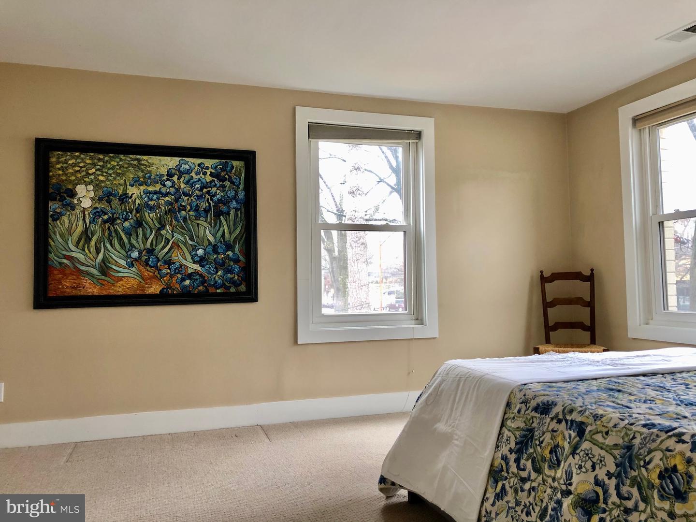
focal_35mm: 28
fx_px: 563
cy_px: 261
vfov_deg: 49.7
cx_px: 348
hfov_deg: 63.4
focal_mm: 3.99
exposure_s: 1/20
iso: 40
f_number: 1.8
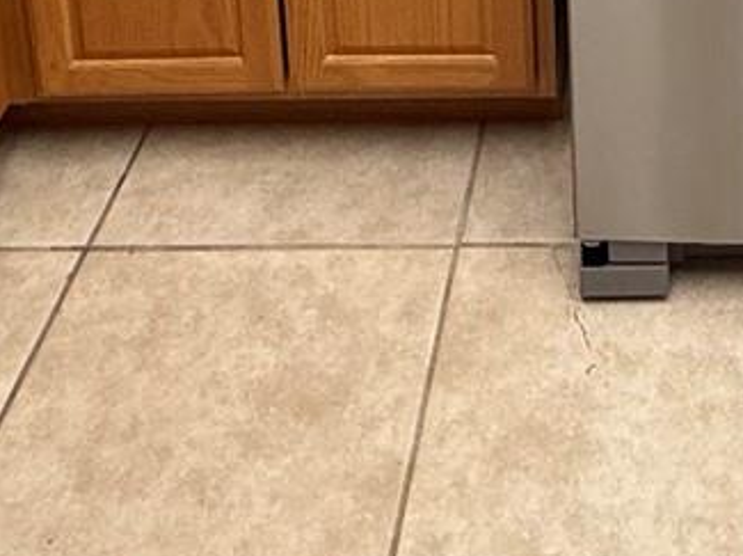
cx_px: 727
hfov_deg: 26.8
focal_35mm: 69
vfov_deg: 15.3
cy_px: -673
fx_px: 1479
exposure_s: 1/120
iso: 160
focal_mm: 2.22
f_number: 2.2
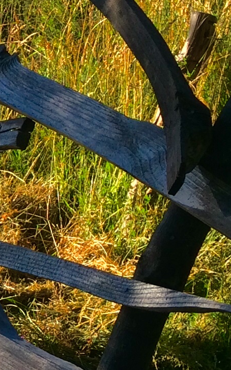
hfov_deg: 8.3
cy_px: 171
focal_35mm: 138
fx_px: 1391
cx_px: -426
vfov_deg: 15.1
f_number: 2.2
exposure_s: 1/586
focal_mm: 4.15
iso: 32
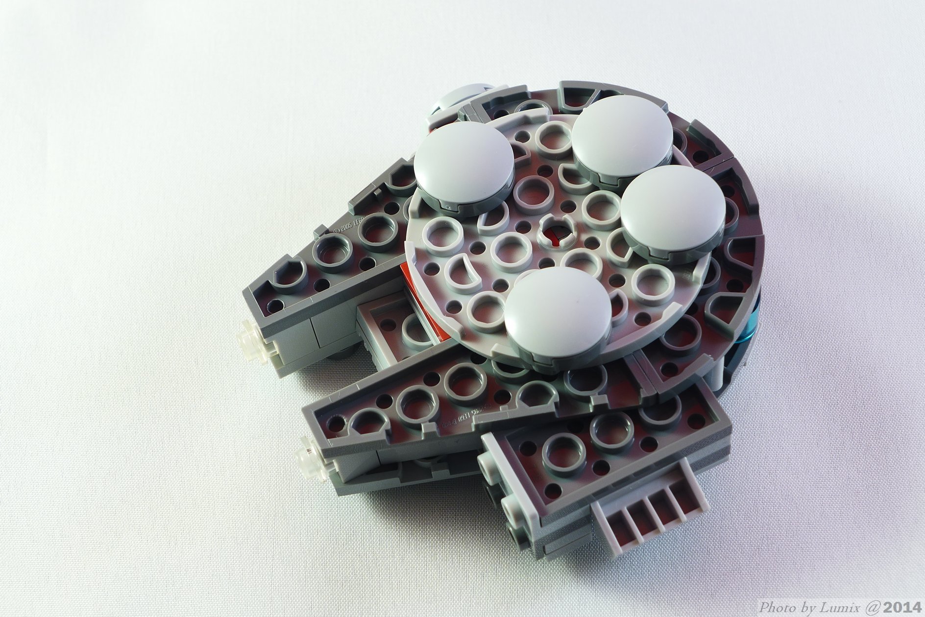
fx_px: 1799
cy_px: 308
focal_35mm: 70
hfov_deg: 28.8
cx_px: 462
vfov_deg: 19.5
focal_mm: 13.7
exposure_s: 1/2.5
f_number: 4
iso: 80
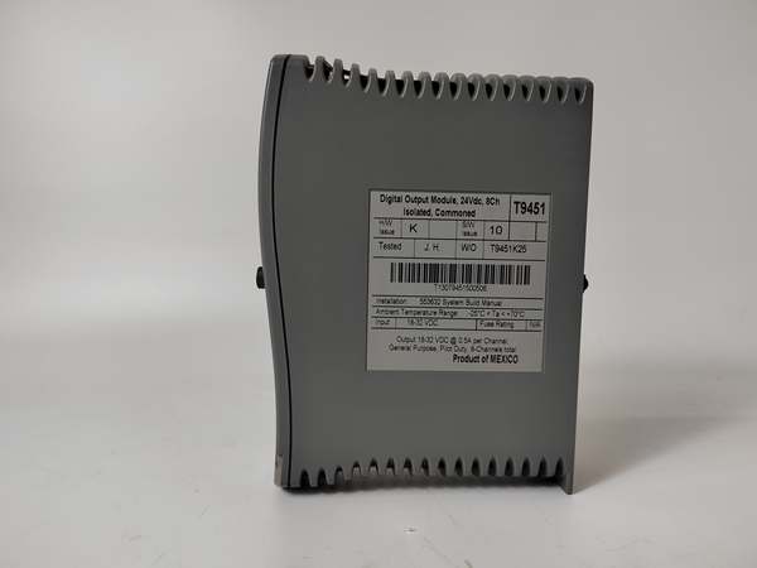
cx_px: 378
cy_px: 284
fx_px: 503
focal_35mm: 23
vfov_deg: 58.9
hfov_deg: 73.9
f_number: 1.9
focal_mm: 5.52
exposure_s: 1/100
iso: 391
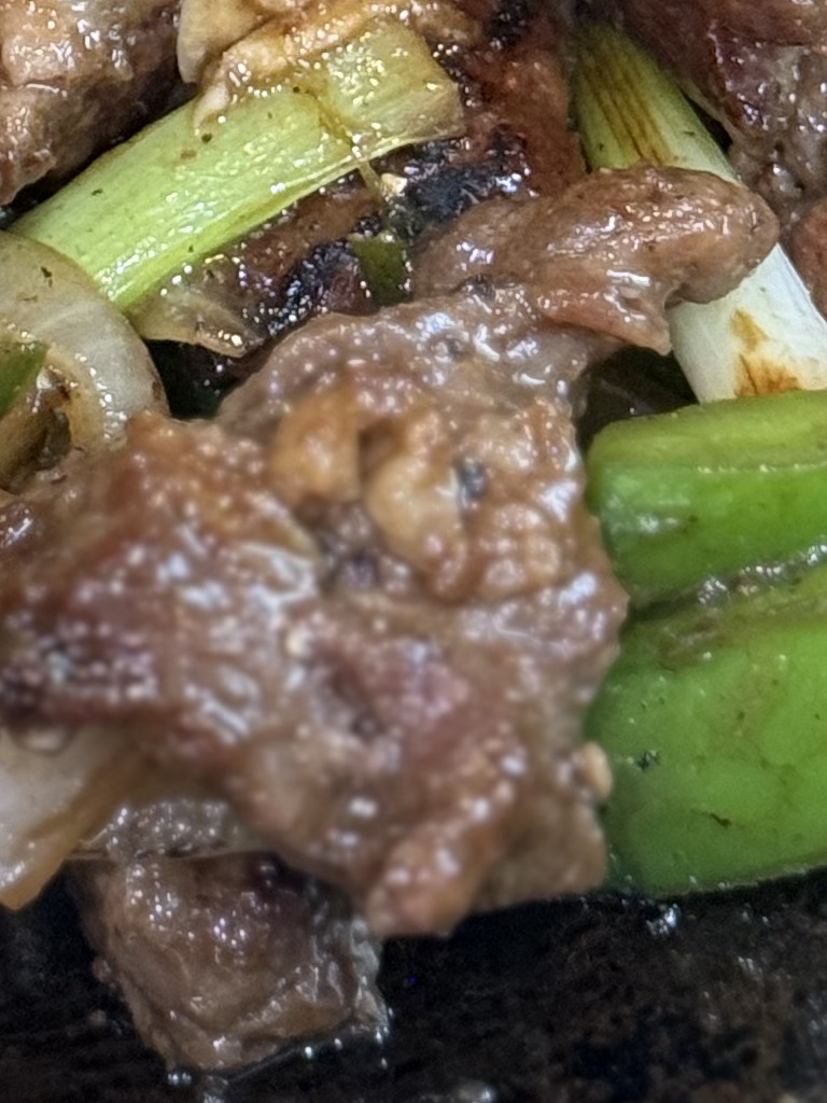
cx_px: -388
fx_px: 6020
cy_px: -696
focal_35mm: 189
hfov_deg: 7.7
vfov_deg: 10.0
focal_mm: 6.76
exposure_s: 1/60
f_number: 1.78
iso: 250
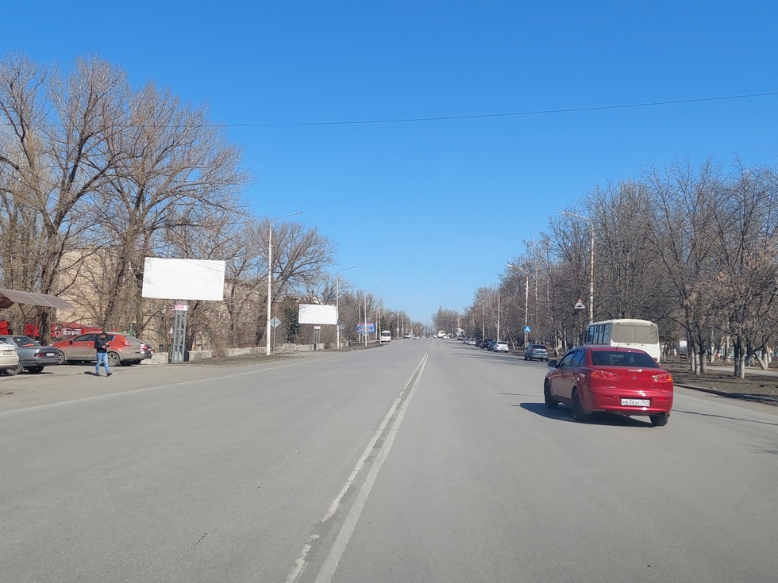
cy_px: 292
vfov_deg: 56.8
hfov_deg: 71.6
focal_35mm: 24
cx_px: 389
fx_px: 539
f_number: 1.8
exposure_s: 1/1336
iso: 40
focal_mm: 5.23
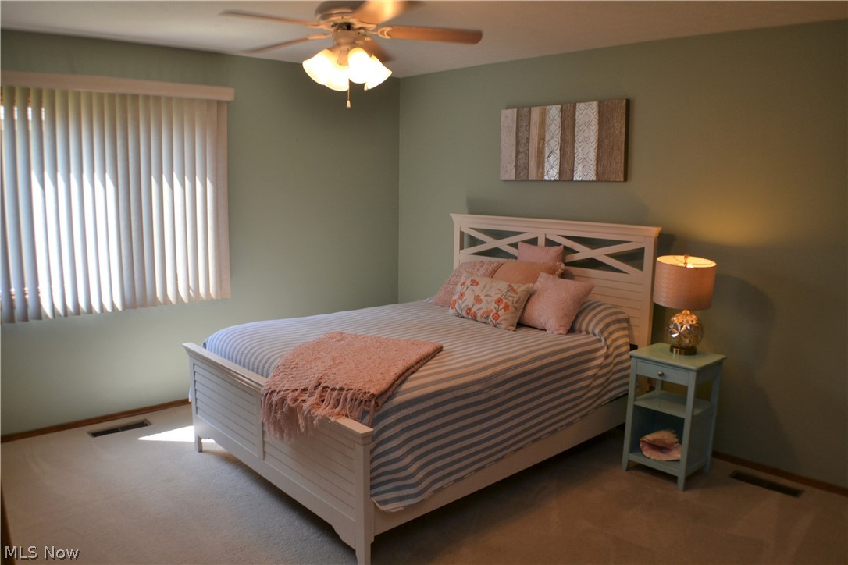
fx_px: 777
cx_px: 424
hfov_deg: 57.2
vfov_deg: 40.0
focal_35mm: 33
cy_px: 282
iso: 400
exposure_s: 1/100
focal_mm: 22
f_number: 5
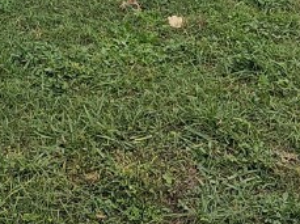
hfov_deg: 19.0
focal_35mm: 103
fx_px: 891
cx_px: 86
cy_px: -231
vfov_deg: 12.5
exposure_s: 1/344
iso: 10
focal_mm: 6.3
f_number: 1.7
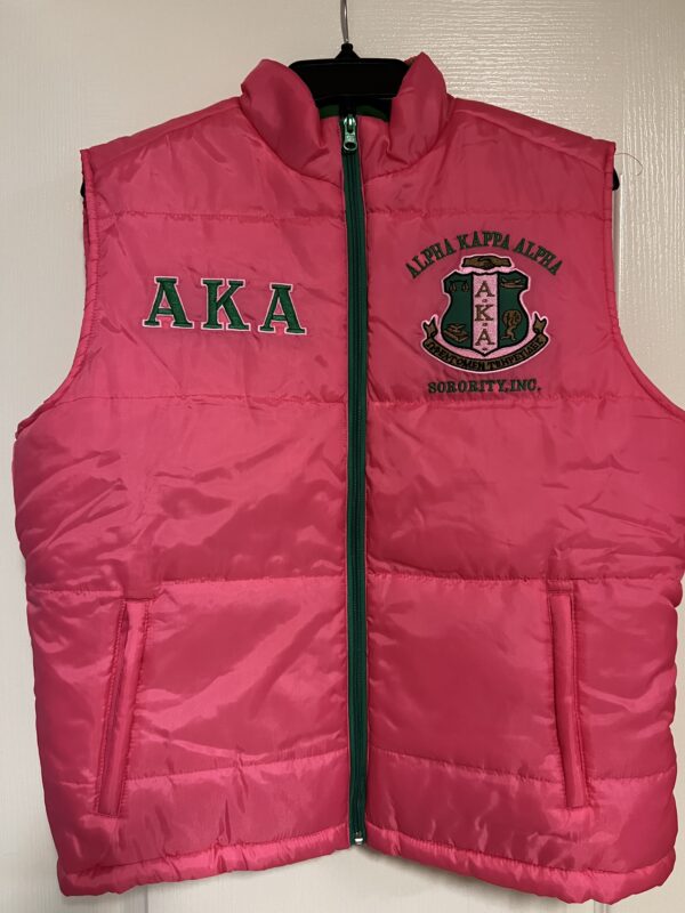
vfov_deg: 67.3
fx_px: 686
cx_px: 342
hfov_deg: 53.1
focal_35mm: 26
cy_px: 456
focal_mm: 5.7
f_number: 1.5
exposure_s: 1/40
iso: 500
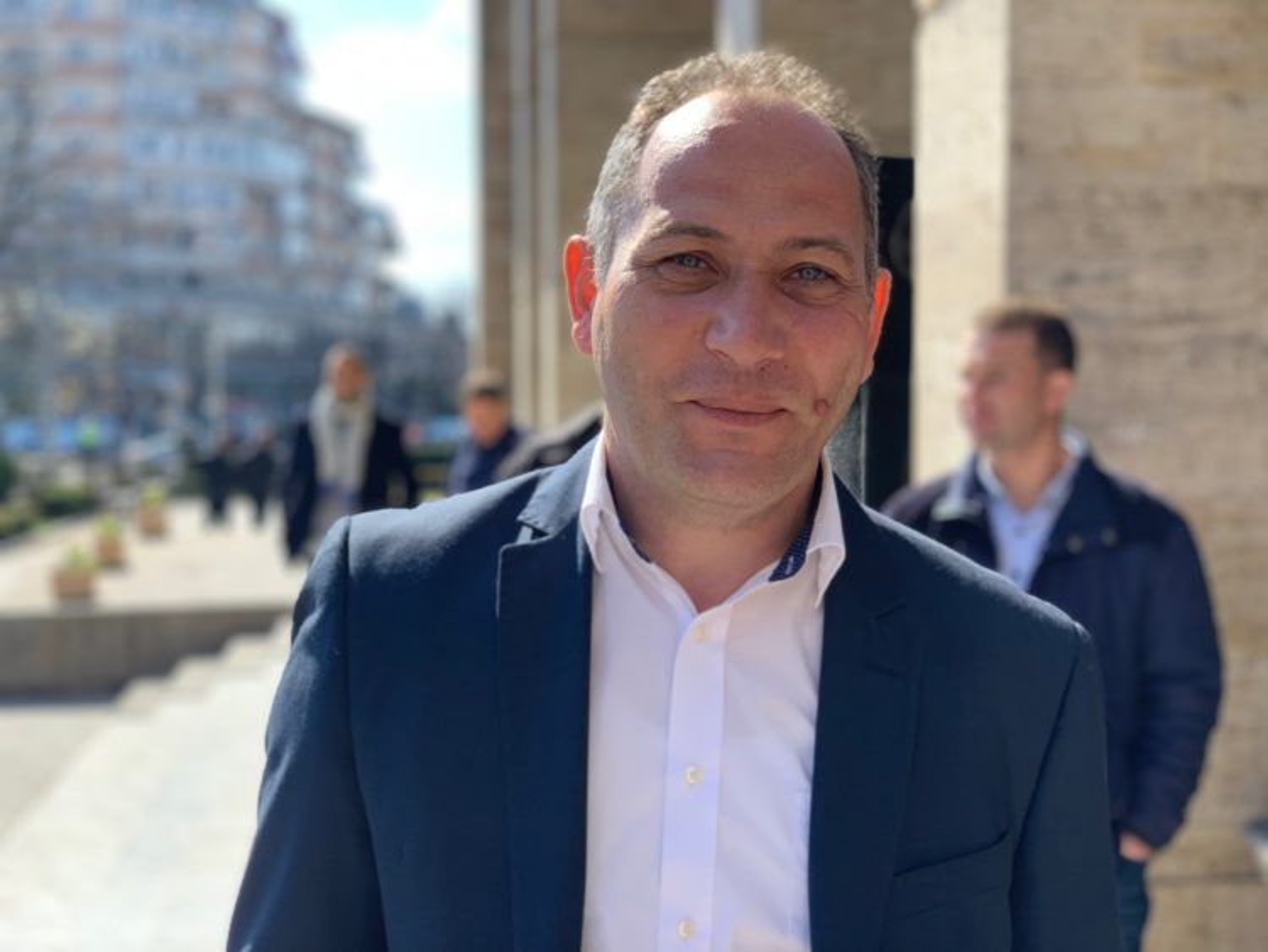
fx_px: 1905
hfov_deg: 36.8
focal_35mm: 52
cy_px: 476
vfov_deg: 28.0
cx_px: 634
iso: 16
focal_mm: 6
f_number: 2.4
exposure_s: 1/276
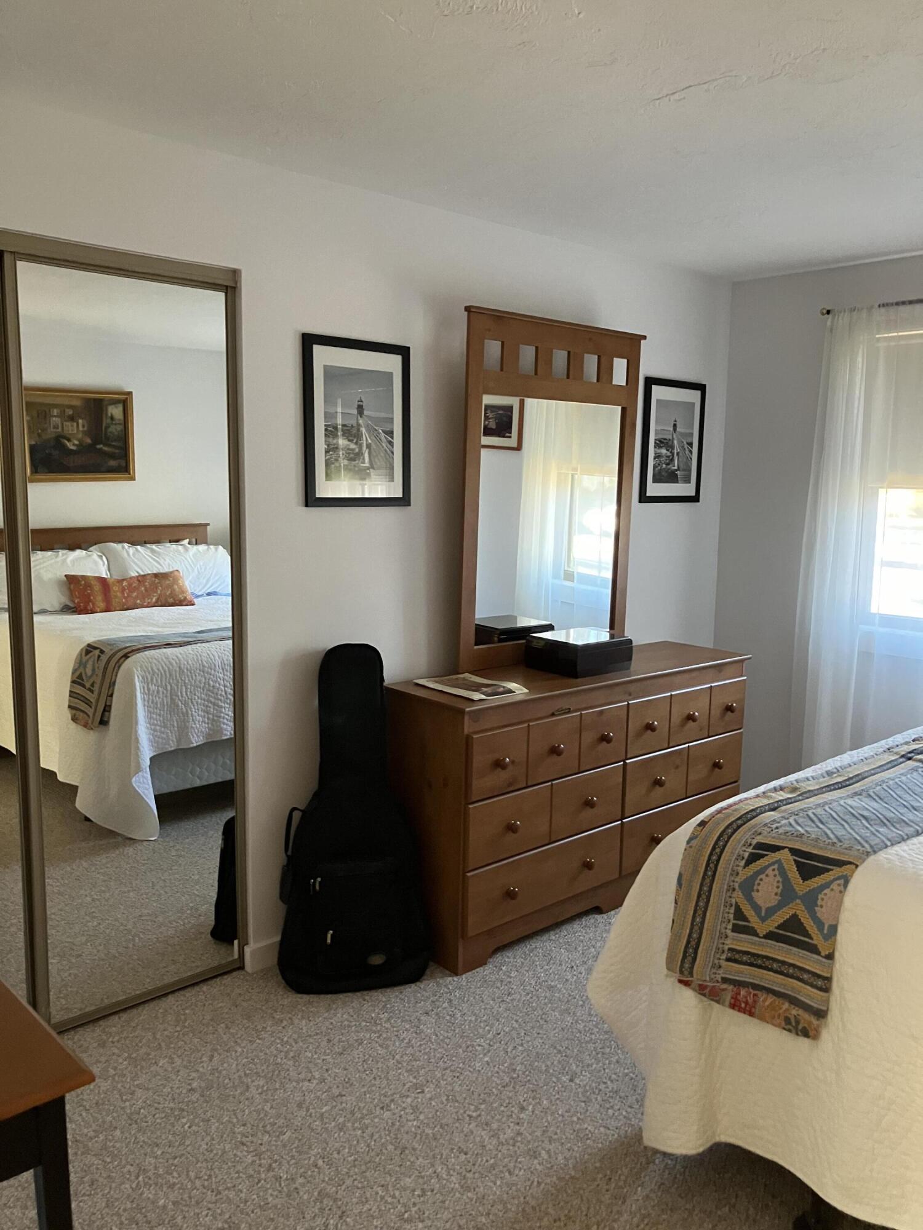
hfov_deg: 49.7
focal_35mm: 28
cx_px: 462
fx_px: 995
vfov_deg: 63.4
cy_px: 615
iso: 400
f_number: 1.8
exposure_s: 1/40
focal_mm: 3.99
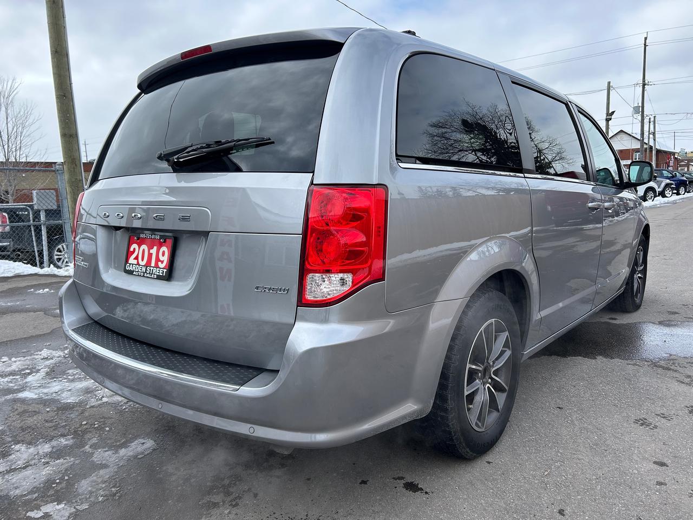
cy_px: 260
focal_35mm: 26
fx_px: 521
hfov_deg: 67.3
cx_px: 346
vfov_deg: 53.1
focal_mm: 5.7
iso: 50
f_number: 1.5
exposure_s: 1/1901
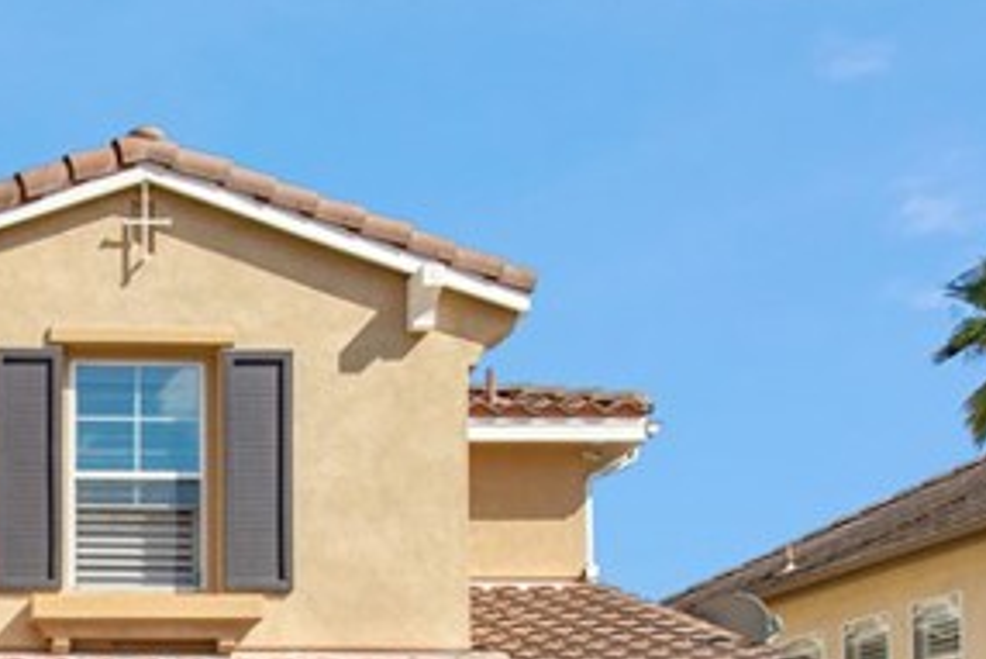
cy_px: 716
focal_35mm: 86
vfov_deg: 15.5
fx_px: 2357
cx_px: -207
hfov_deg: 21.8
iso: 200
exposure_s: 1/400
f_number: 10
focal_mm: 24
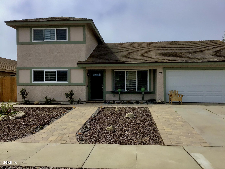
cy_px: 84
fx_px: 201
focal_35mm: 31
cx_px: 112
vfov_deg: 45.4
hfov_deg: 58.4
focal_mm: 3.3
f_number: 2.4
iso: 25
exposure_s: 1/1852
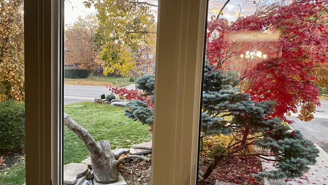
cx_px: 163
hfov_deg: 66.1
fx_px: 252
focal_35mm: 29
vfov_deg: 40.2
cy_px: 97
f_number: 1.8
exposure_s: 1/40
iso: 500
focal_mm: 4.25
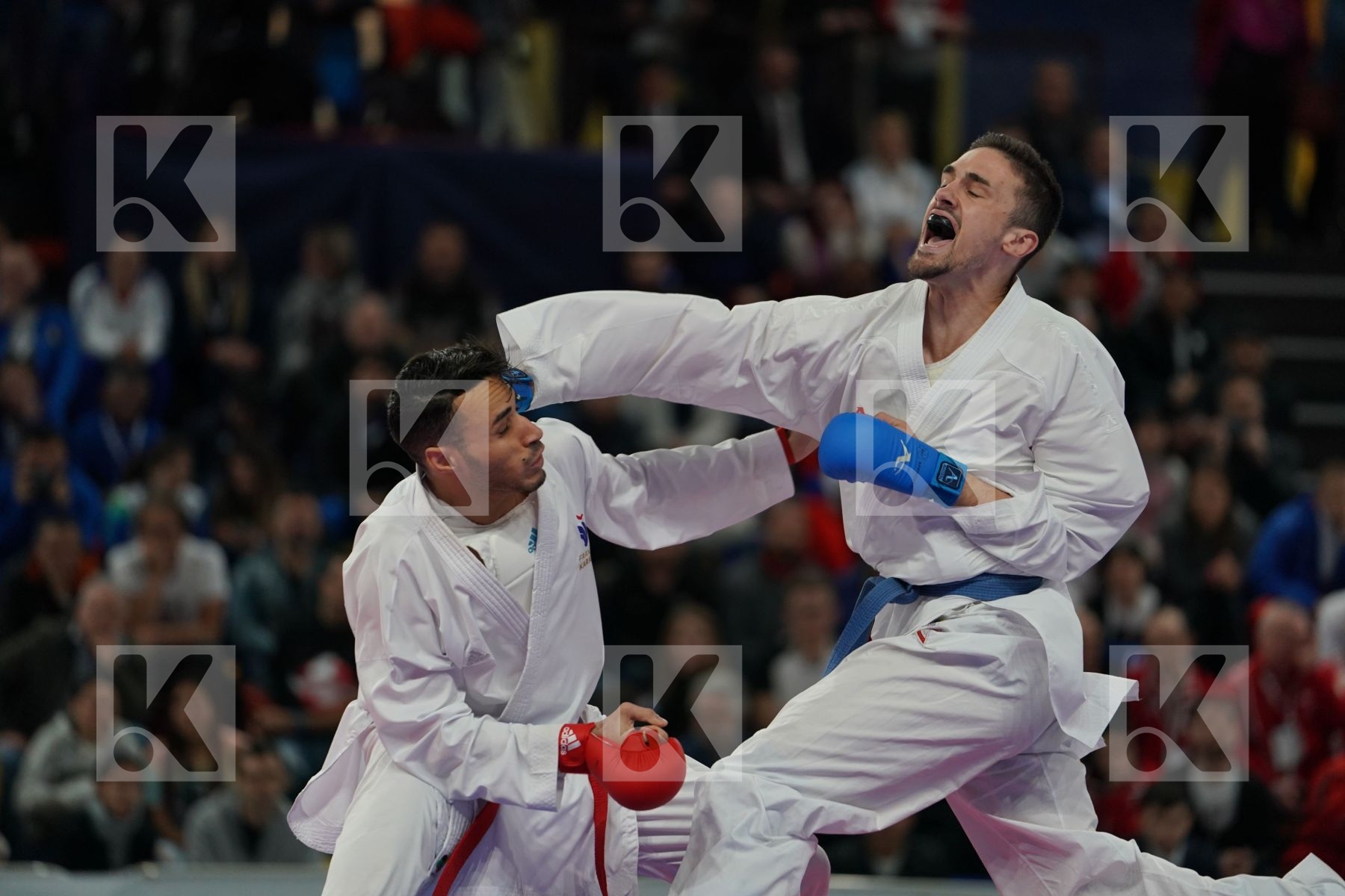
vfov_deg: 6.9
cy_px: 448
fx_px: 7472
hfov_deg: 10.3
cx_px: 672
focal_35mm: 200
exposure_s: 1/1000
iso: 1250
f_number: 2.8
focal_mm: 200
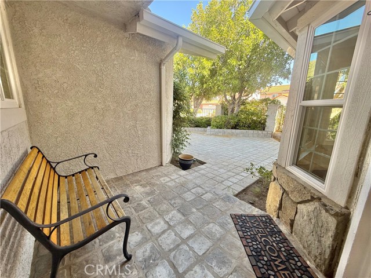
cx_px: 186
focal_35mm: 14
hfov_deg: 102.1
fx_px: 150
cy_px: 139
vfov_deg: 85.7
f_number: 2.2
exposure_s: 1/99
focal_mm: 2.22
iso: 64
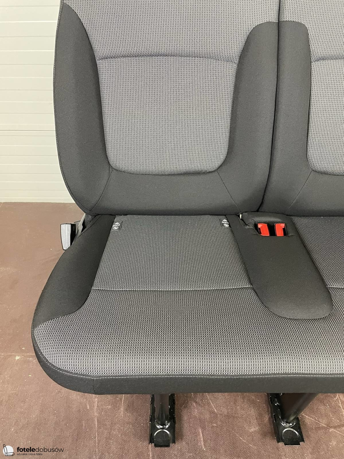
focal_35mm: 26
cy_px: 230
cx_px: 172
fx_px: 345
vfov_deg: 67.3
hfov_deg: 53.1
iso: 400
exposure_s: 1/50
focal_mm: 4.2
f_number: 1.6
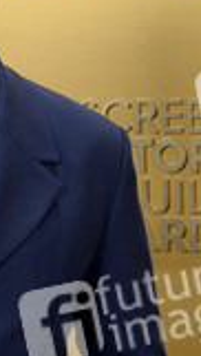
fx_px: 2086
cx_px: -67
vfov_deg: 9.7
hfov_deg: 5.5
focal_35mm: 221
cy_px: 203
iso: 2500
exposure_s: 1/250
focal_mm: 85
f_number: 5.6
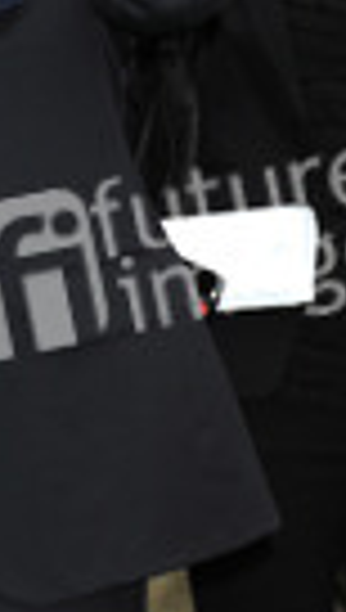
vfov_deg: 5.2
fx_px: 6735
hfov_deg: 2.9
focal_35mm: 415
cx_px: -243
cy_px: 32
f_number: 6.3
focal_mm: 135
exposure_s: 1/200
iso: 640
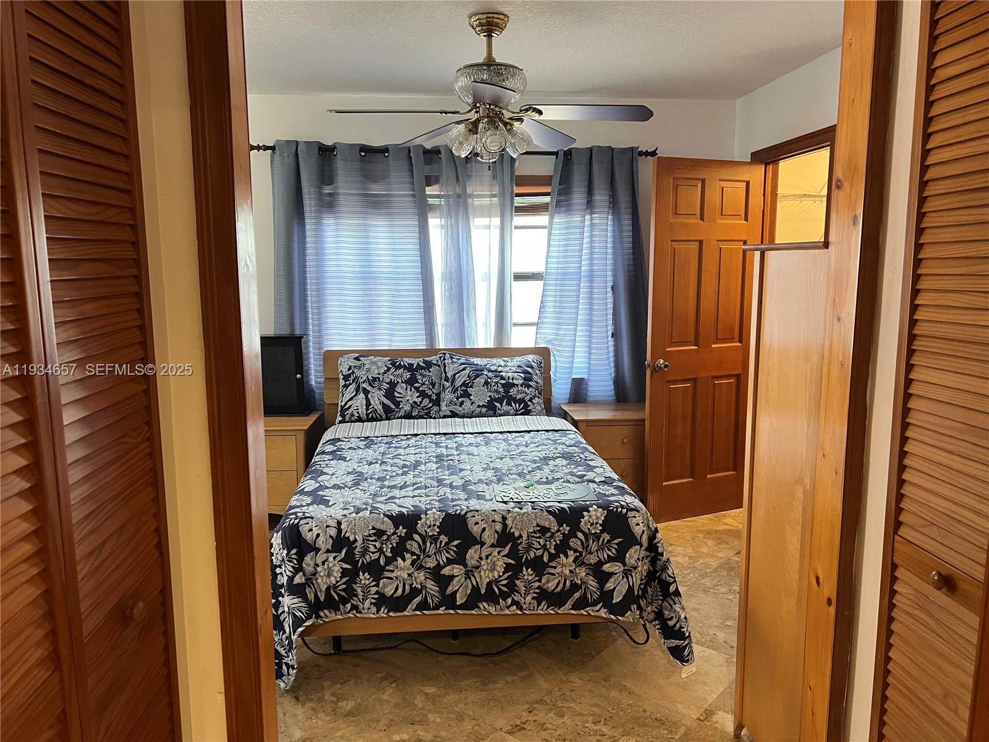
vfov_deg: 53.1
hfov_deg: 67.3
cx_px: 494
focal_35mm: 26
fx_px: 743
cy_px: 371
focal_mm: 5.7
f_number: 1.5
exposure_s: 1/60
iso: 250
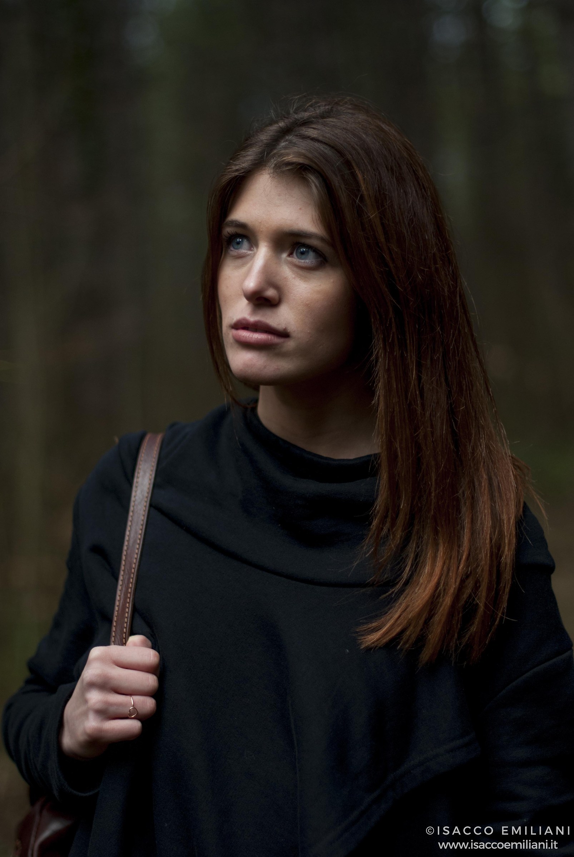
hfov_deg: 18.2
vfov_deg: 27.0
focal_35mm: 75
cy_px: 428
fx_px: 1789
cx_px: 287
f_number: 1.4
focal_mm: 50
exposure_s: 1/160
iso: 125
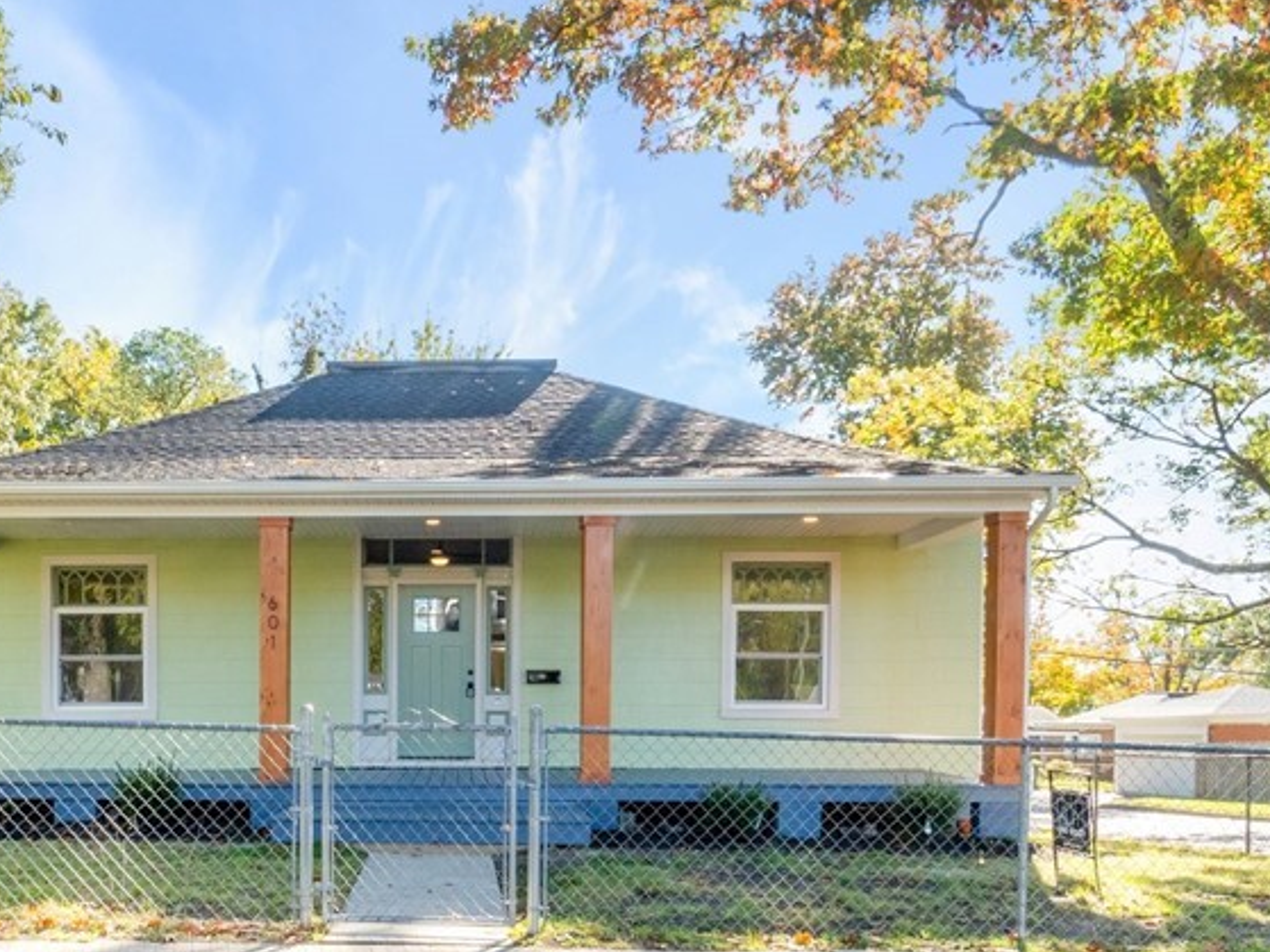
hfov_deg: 62.6
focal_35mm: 28
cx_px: 475
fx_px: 1027
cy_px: 615
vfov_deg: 49.1
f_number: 14
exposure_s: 1/80
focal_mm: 10
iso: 800
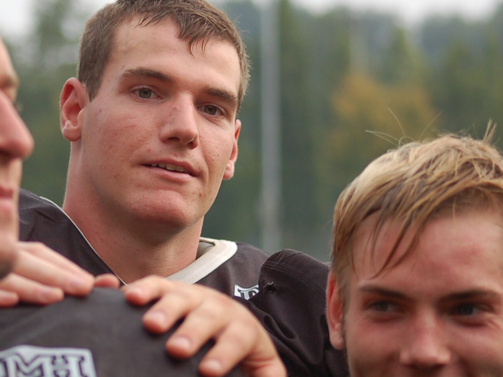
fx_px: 2500
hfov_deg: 11.5
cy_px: 138
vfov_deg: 8.6
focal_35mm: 172
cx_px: 166
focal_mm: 70
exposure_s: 1/800
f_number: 4
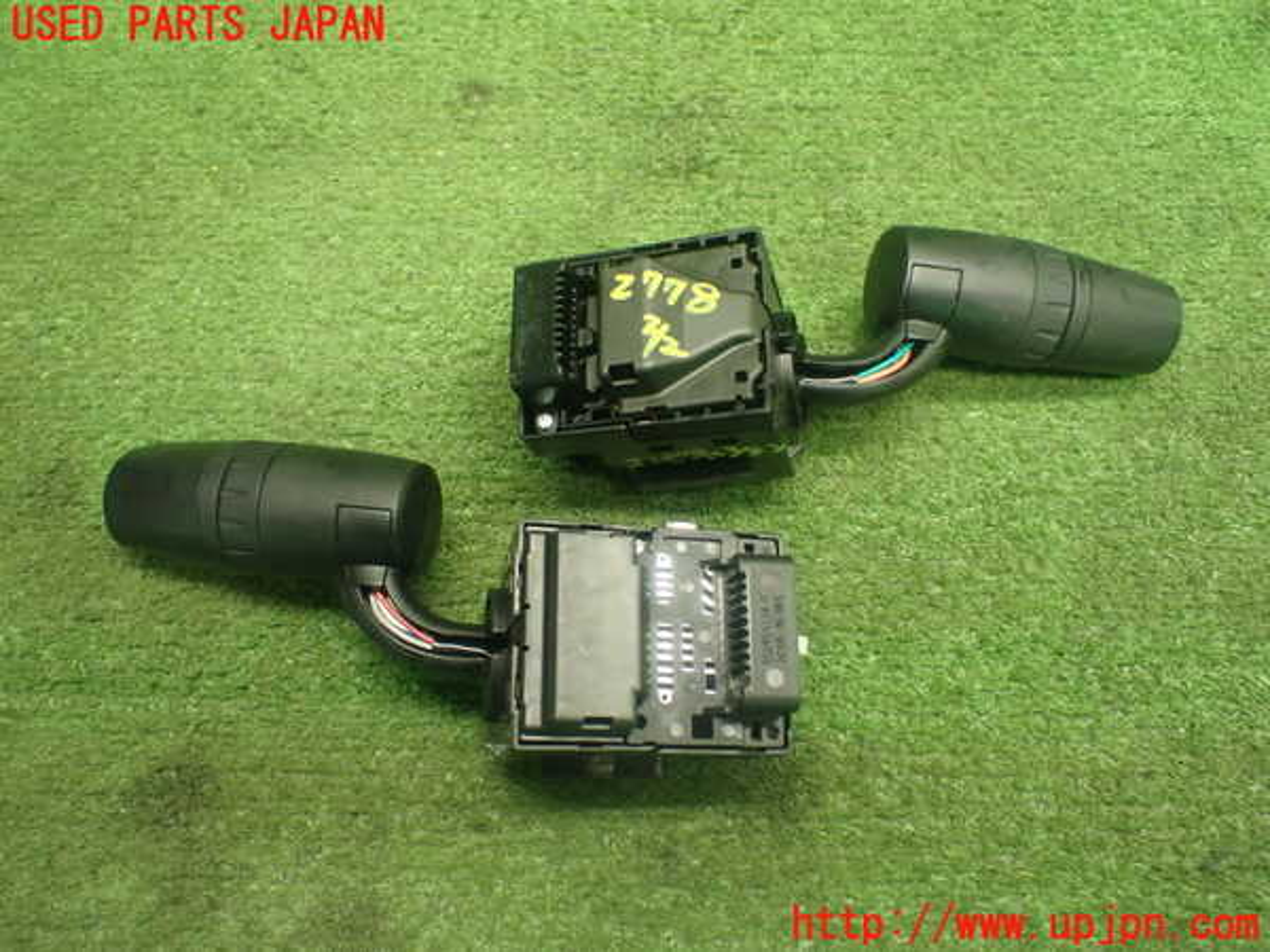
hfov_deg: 60.0
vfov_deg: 46.8
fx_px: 1101
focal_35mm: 30
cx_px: 635
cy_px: 476
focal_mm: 5.4
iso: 800
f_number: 2.3
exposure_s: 1/80
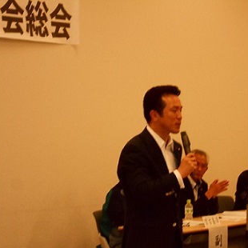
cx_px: 162
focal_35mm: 155
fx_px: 1256
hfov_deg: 11.3
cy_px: 125
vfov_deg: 11.3
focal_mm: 23
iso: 800
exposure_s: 1/60
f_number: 6.5
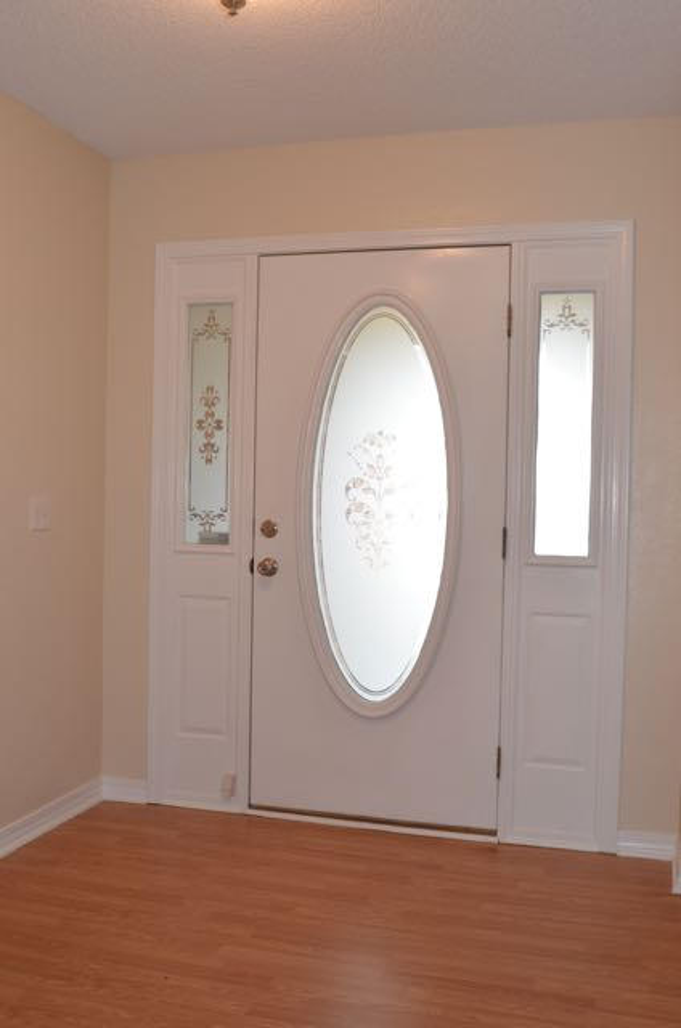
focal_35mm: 36
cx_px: 340
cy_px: 514
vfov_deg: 53.2
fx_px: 1026
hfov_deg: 36.7
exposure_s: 1/60
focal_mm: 24
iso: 640
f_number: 4.5
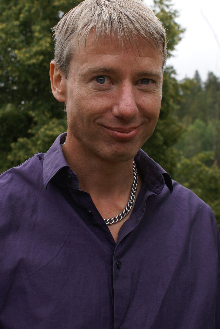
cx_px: 124
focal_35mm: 65
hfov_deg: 21.1
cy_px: 128
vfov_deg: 31.0
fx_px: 591
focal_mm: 35
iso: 100
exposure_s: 1/60
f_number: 6.3
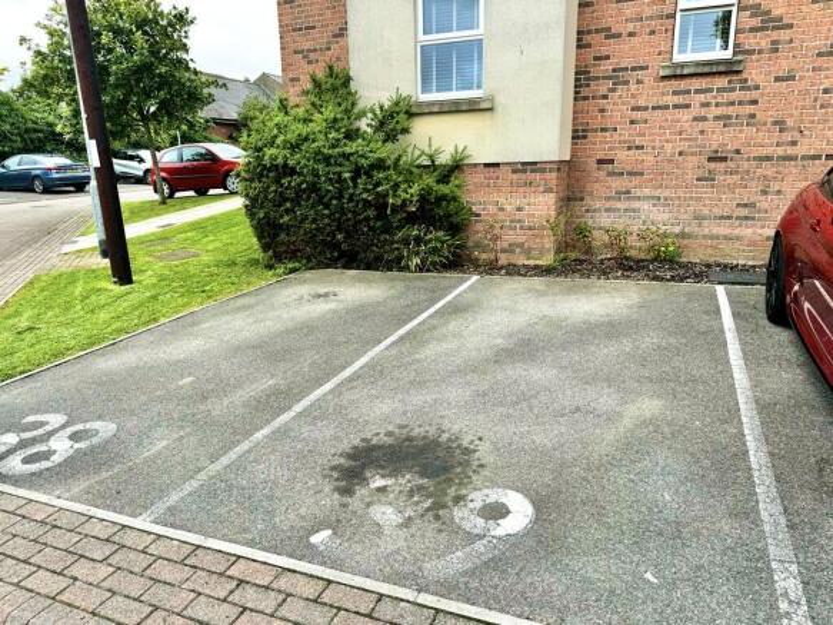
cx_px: 416
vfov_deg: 56.8
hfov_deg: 71.6
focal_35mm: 24
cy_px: 312
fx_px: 577
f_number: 1.78
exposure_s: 1/730
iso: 80
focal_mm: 6.76
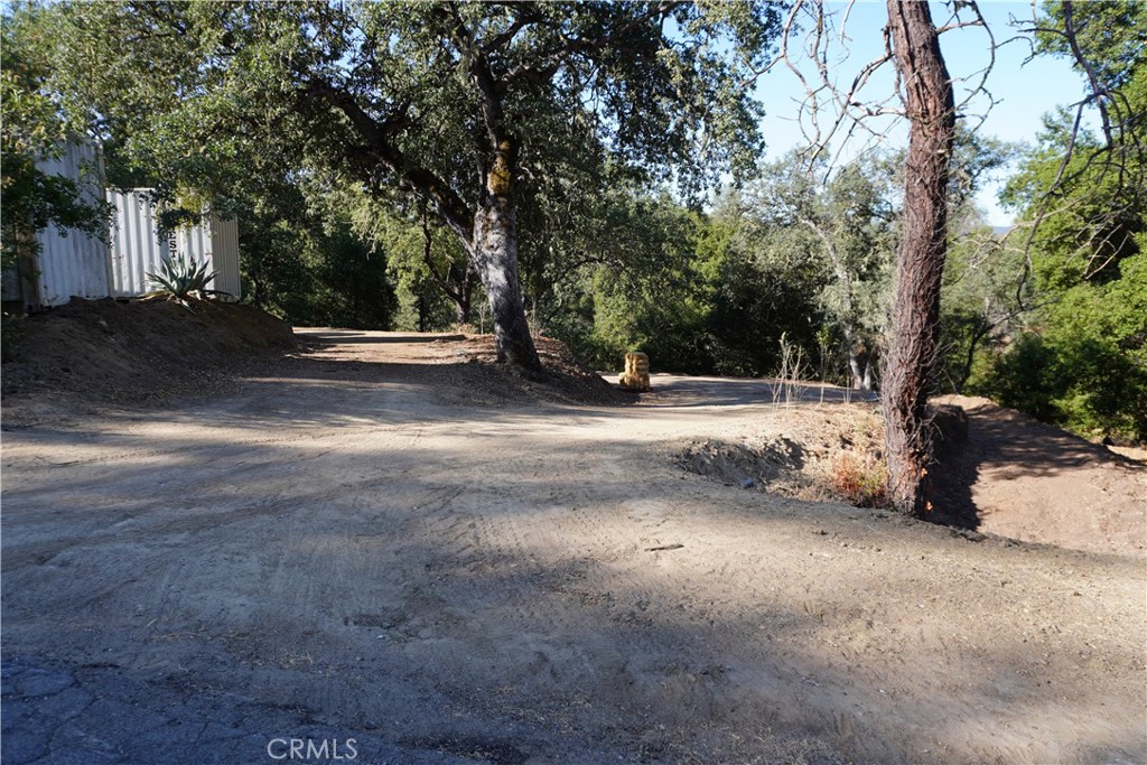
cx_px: 574
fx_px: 765
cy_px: 382
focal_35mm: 24
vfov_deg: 53.1
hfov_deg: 73.7
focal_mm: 16
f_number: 5
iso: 100
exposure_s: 1/250
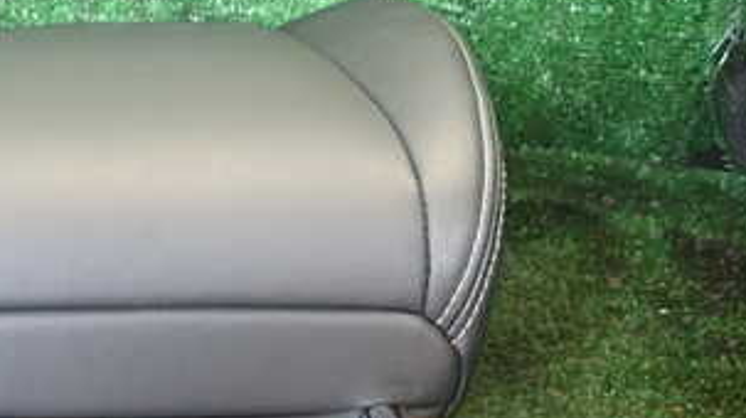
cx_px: 123
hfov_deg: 36.8
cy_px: 339
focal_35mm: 54
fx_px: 1068
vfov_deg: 21.9
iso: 200
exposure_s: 1/60
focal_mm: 4.5
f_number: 2
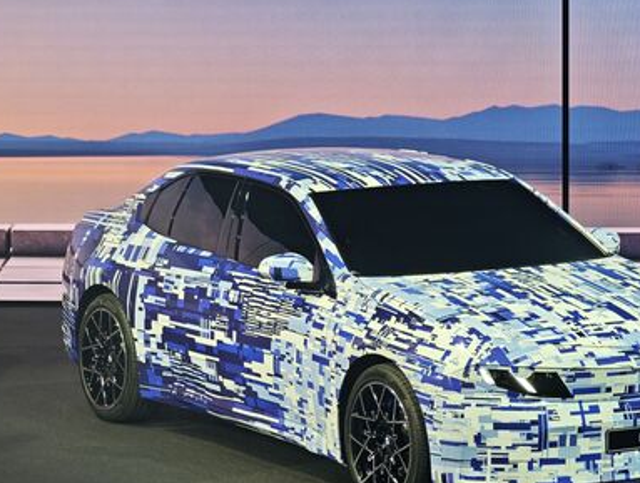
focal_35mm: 142
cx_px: 431
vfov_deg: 10.5
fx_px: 2631
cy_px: 334
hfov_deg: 13.8
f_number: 2.6
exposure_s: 1/100
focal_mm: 25.1
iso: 320
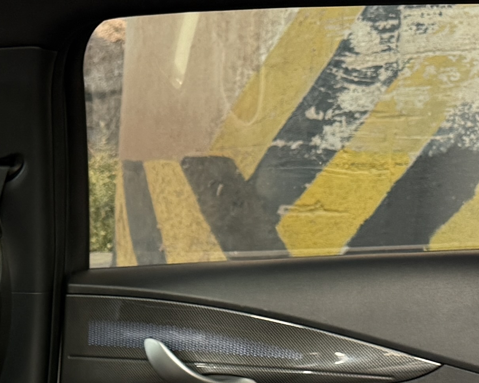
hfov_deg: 15.7
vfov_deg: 13.5
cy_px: 503
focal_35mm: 110
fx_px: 1560
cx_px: -292
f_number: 1.78
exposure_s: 1/158
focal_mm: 6.76
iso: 125
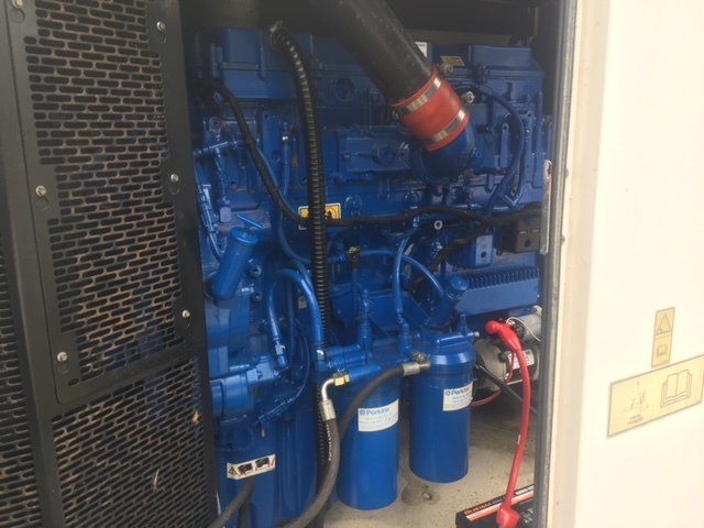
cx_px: 352
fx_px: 590
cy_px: 264
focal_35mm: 29
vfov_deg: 48.2
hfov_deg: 61.7
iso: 32
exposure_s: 1/50
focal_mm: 4.15
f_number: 2.2
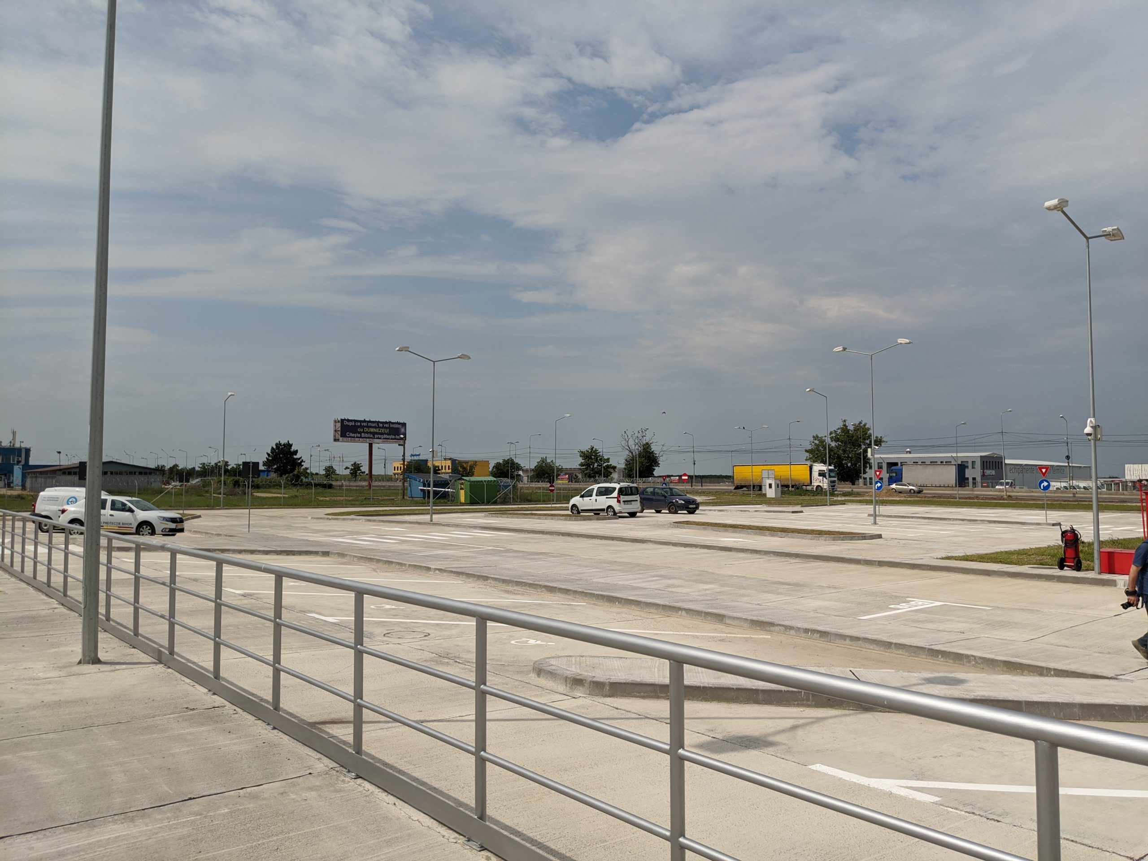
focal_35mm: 27
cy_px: 430
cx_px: 574
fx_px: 895
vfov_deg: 51.4
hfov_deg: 65.3
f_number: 1.73
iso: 56
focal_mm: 4.38
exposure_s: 1/5882
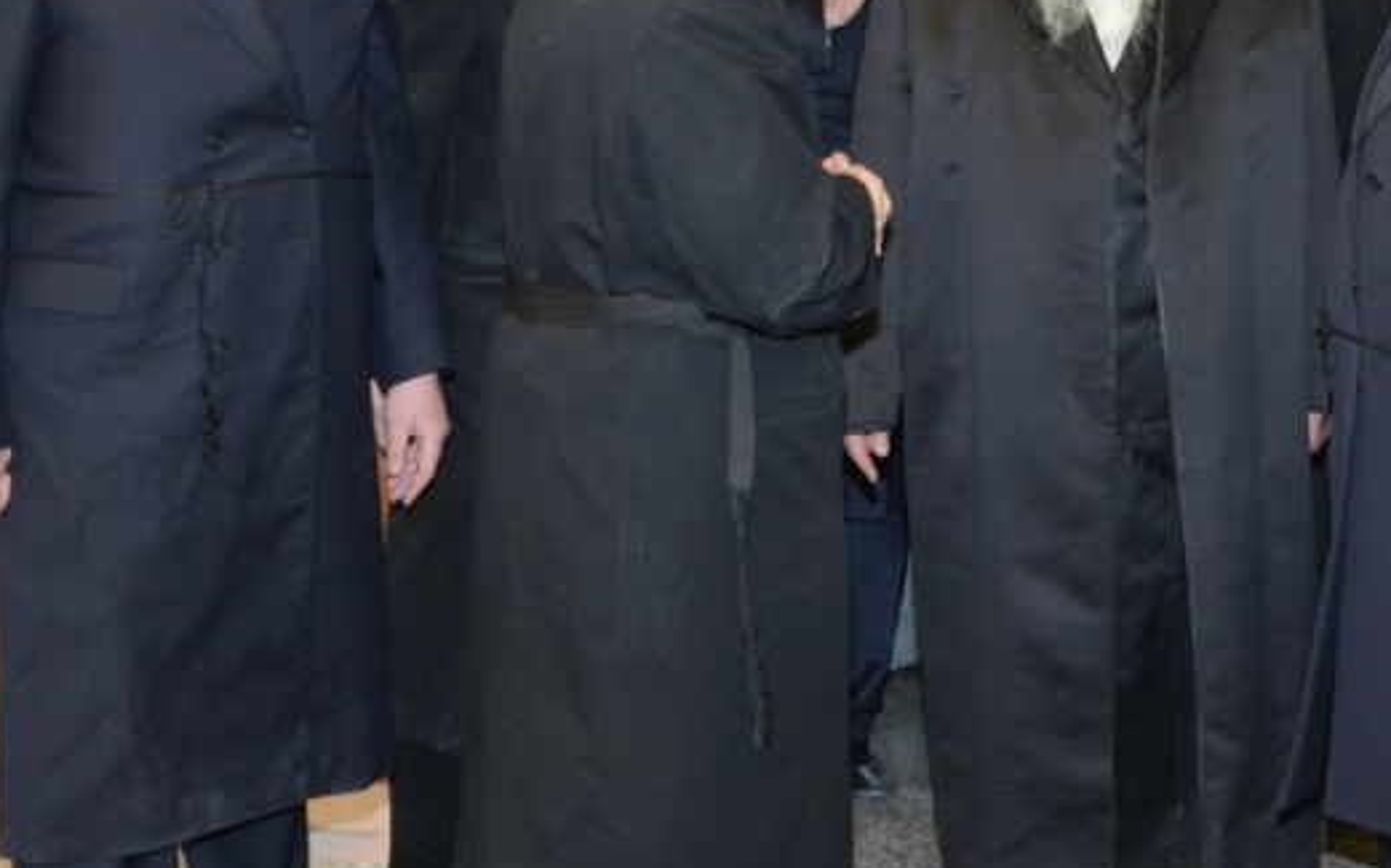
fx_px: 2614
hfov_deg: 29.0
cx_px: 1143
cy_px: 144
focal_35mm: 69
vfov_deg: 18.6
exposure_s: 1/100
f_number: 5.6
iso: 640
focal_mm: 23
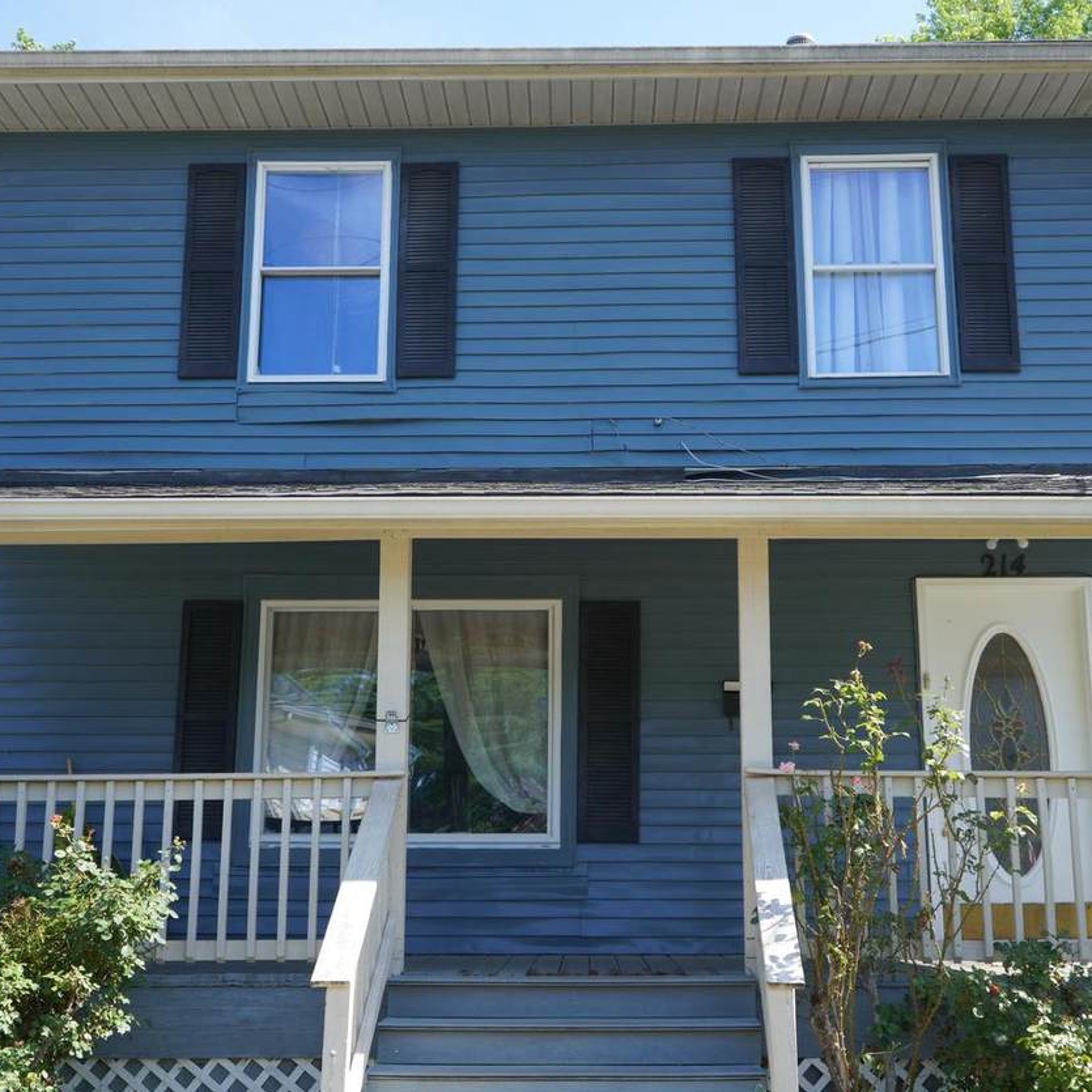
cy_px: 537
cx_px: 568
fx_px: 1535
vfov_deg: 39.2
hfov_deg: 39.2
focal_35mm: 43
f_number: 4
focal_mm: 33
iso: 100
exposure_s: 1/250
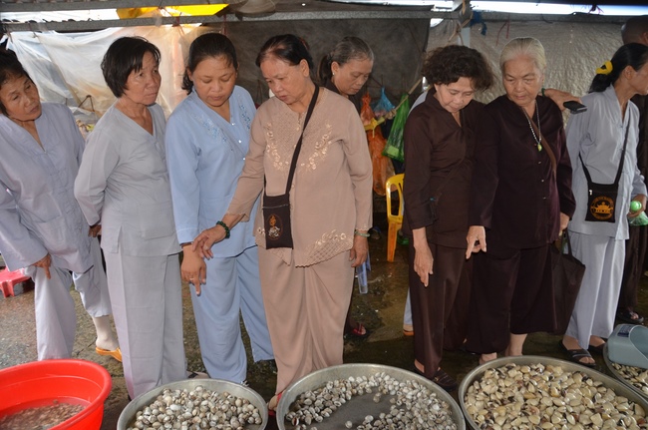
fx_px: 485
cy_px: 215
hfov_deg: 67.5
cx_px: 324
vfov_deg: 47.8
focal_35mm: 27
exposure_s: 1/60
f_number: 5
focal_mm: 18
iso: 1000
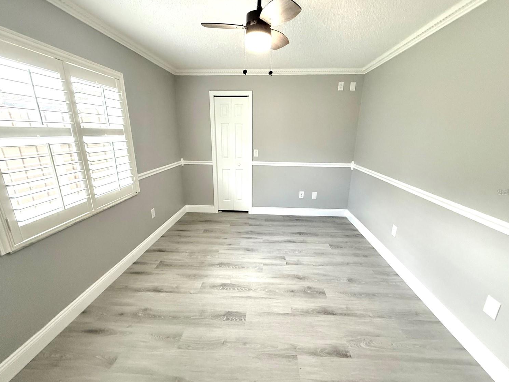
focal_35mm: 15
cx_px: 257
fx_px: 221
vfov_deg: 81.8
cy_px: 192
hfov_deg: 98.2
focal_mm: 2.22
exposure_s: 1/120
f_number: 2.2
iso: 400
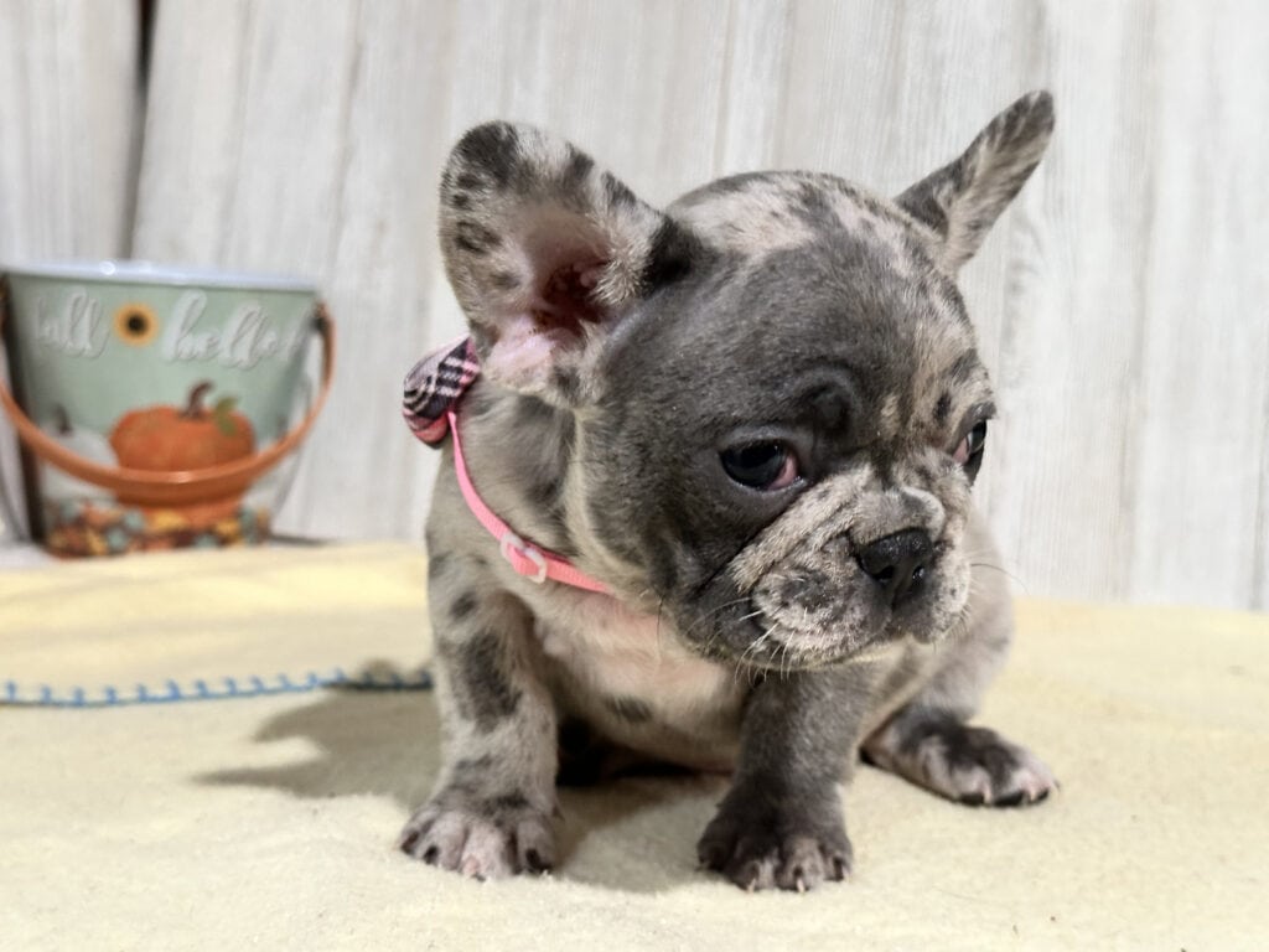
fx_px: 1760
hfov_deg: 39.7
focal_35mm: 48
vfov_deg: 30.3
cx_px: 634
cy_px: 476
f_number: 1.78
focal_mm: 6.86
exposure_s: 1/40
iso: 400
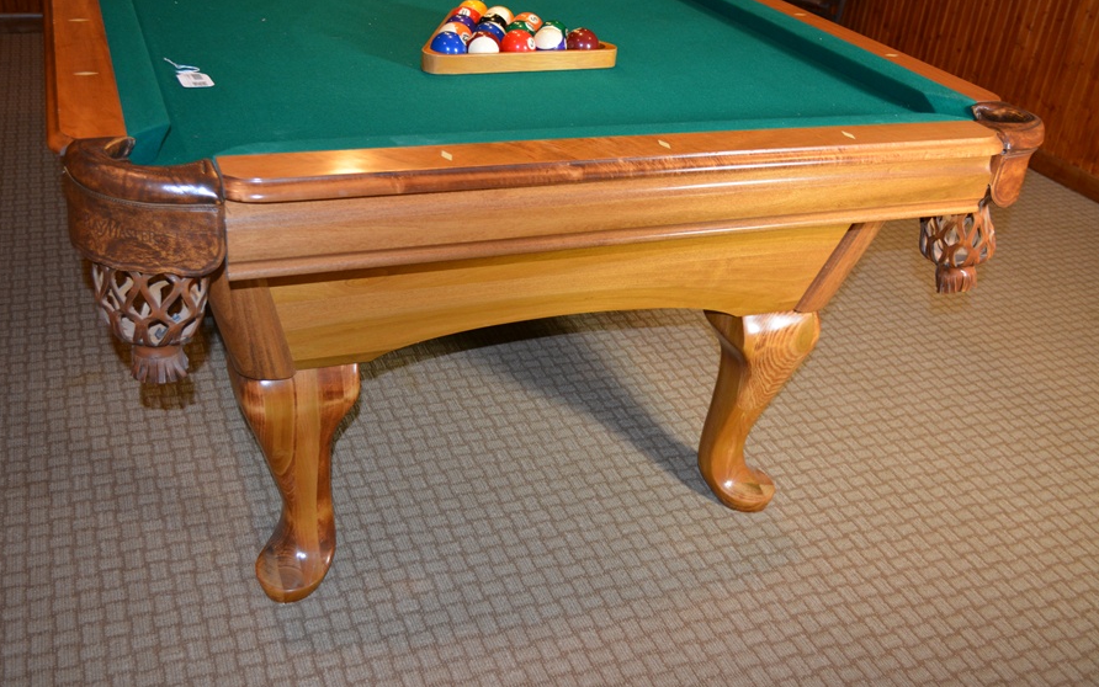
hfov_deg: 52.7
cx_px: 548
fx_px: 1108
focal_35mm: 37
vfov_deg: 34.4
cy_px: 323
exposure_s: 1/60
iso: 720
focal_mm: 24
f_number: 4
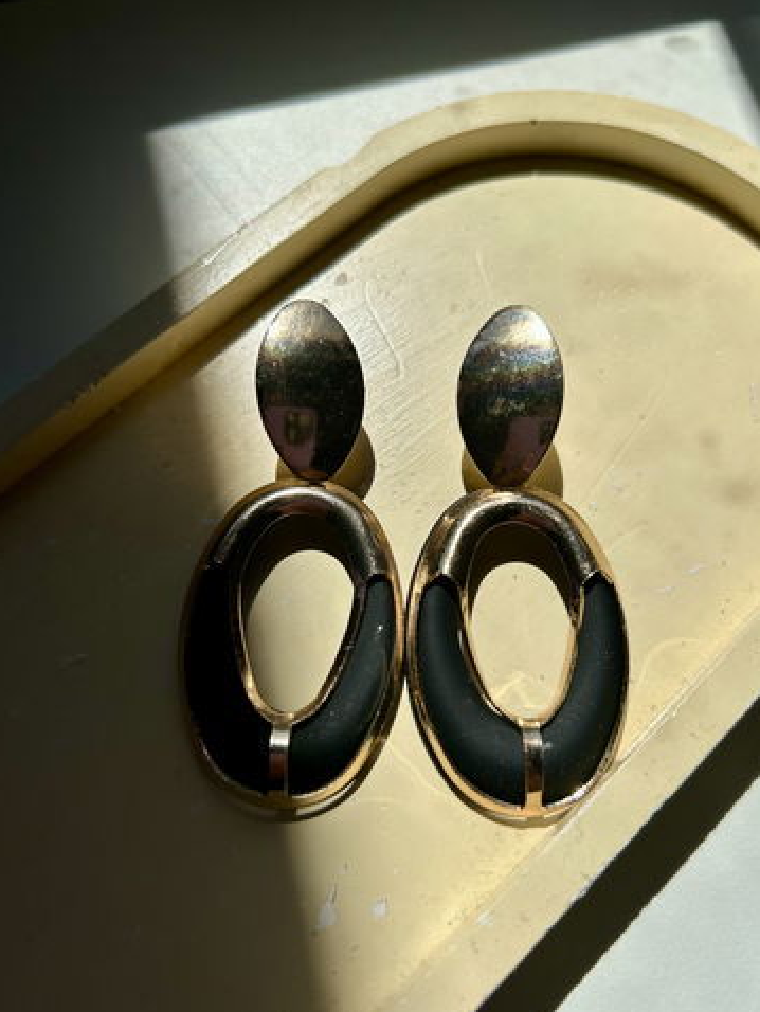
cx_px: 411
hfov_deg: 48.2
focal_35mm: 29
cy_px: 541
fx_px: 848
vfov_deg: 61.6
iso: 50
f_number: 1.5
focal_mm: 5.7
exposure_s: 1/11364
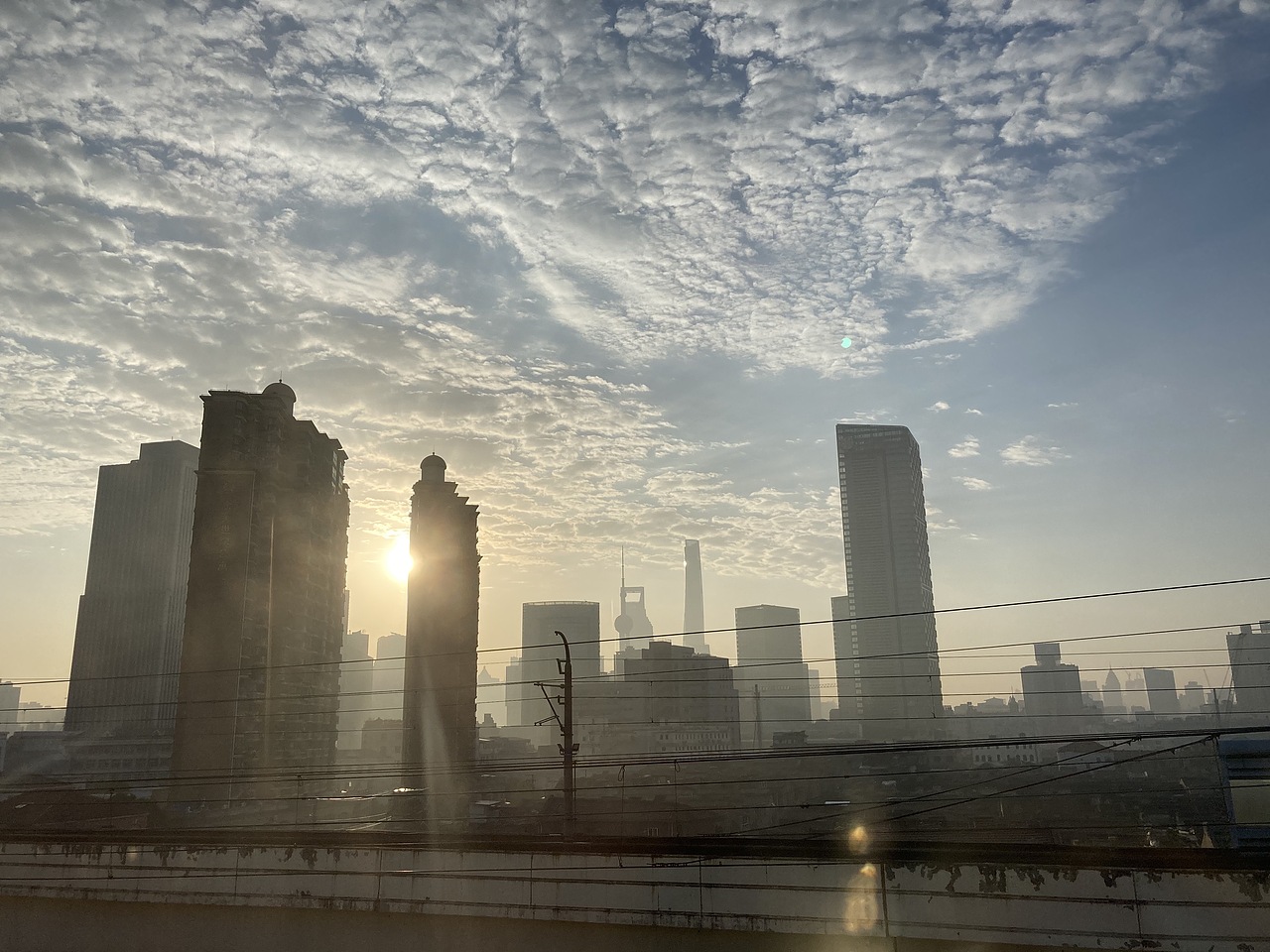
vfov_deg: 49.7
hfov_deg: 63.4
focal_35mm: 28
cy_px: 476
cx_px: 635
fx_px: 1027
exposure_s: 1/2288
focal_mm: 3.99
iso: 20
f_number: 1.8
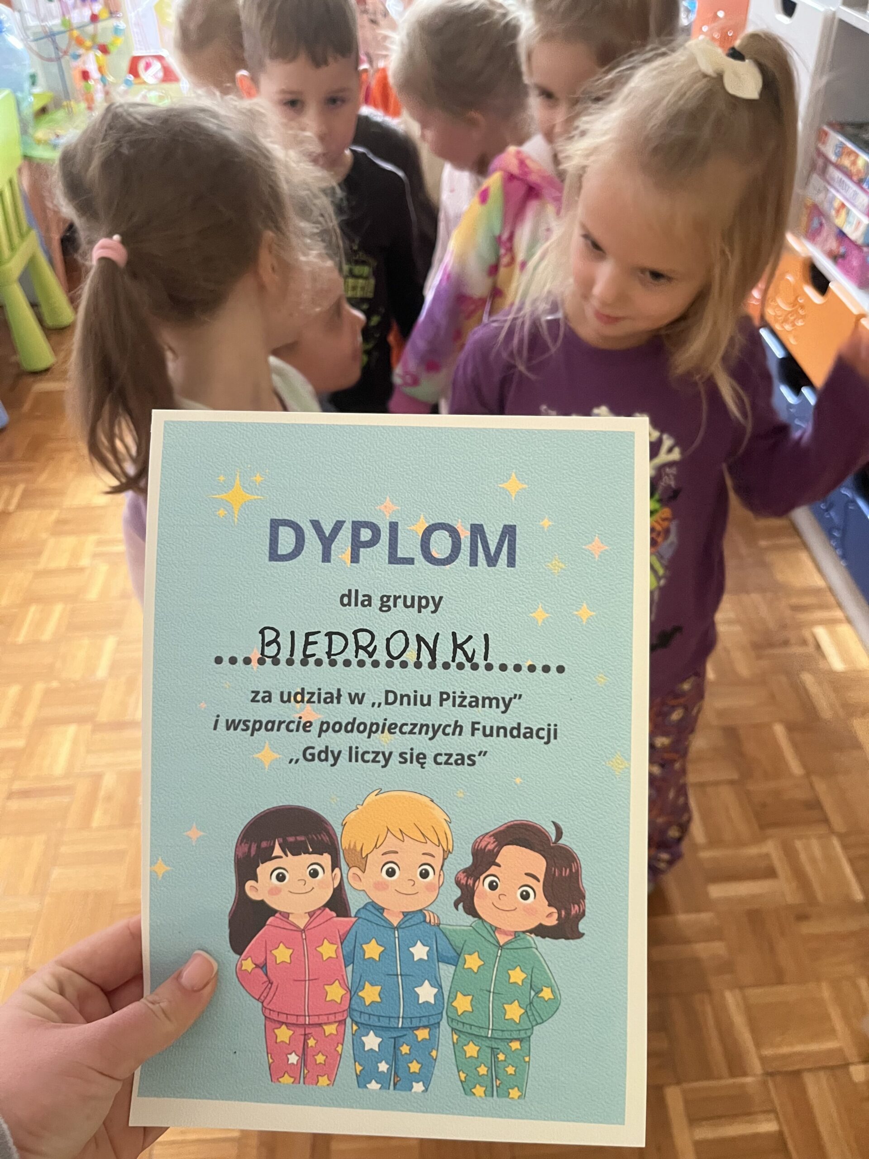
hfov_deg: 53.1
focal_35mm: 26
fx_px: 870
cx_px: 434
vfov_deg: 67.3
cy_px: 580
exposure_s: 1/60
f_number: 1.6
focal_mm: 5.1
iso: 500
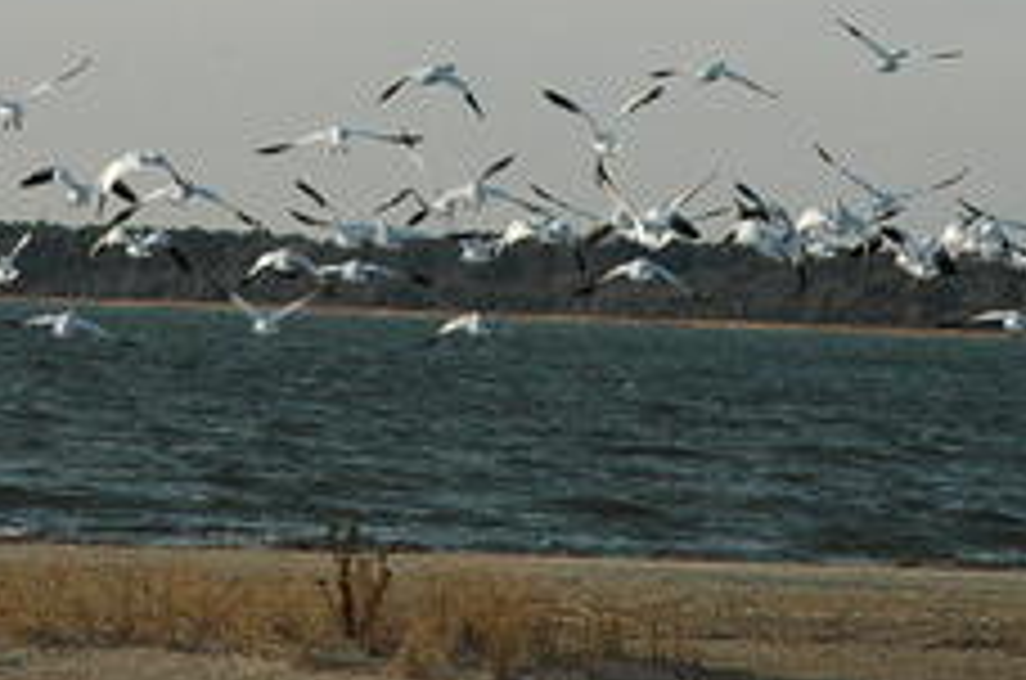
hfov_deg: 7.0
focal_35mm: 295
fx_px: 8390
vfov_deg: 4.6
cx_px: 603
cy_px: -155
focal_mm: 70
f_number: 14
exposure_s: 1/800
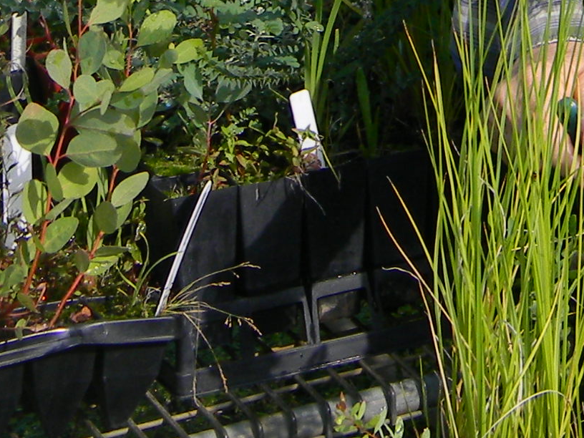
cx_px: 1130
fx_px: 2767
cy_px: -311
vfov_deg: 8.7
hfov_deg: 11.1
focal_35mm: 164
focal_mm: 7.3
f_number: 3.8
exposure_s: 1/212
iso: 80
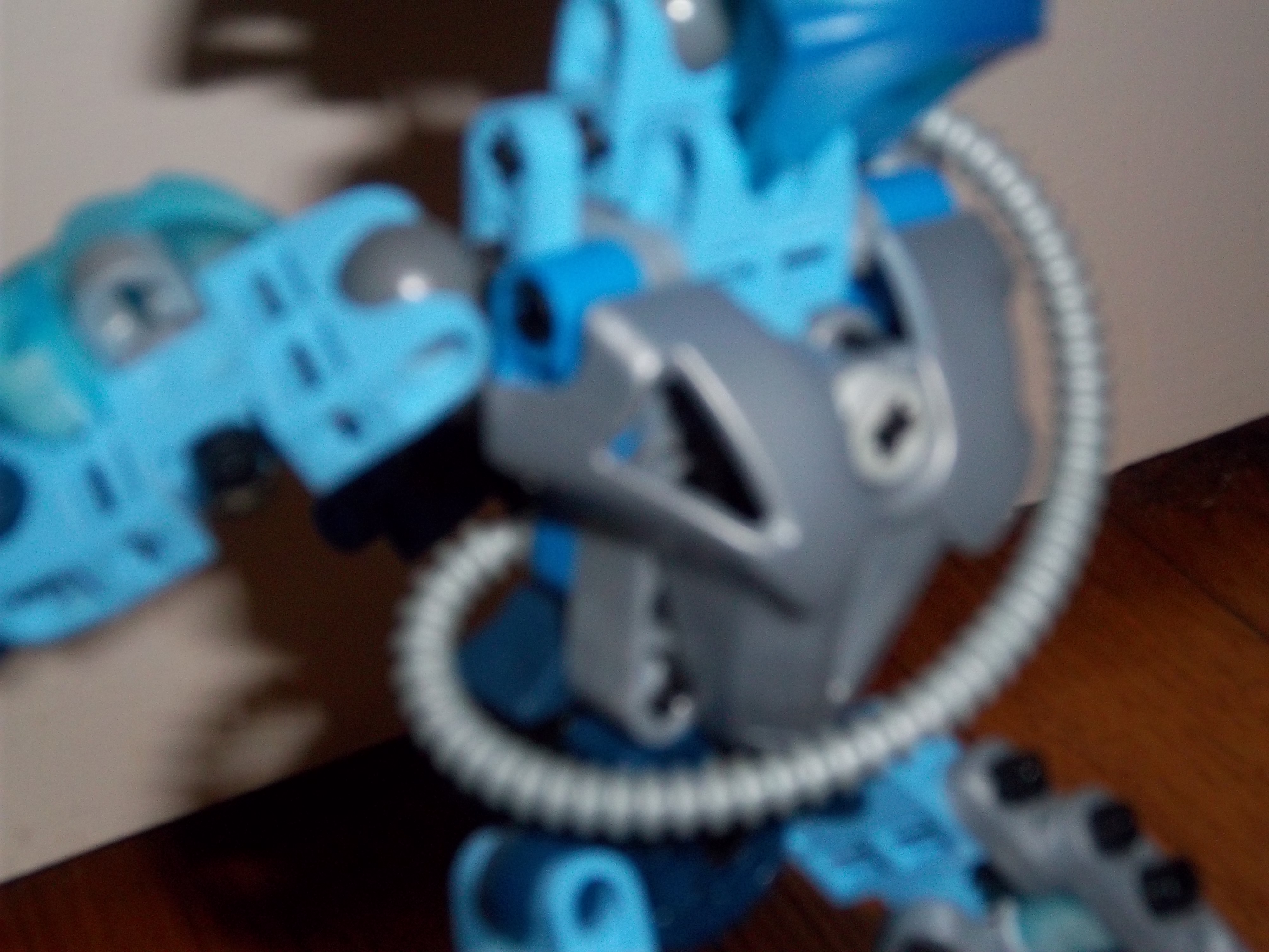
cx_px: 634
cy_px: 476
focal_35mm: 71
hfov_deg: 27.4
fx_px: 2603
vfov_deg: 20.7
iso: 160
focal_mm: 12.67
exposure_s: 1/40
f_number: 5.9
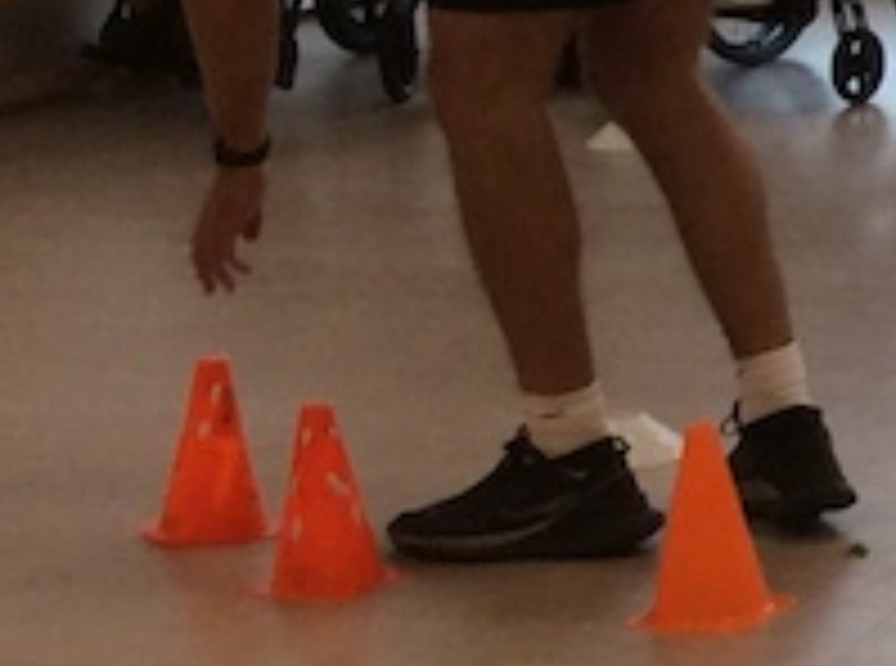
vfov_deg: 9.2
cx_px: 2157
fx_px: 4155
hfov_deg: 10.6
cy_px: 160
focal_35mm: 161
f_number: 2.4
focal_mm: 3.3
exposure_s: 1/100
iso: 50
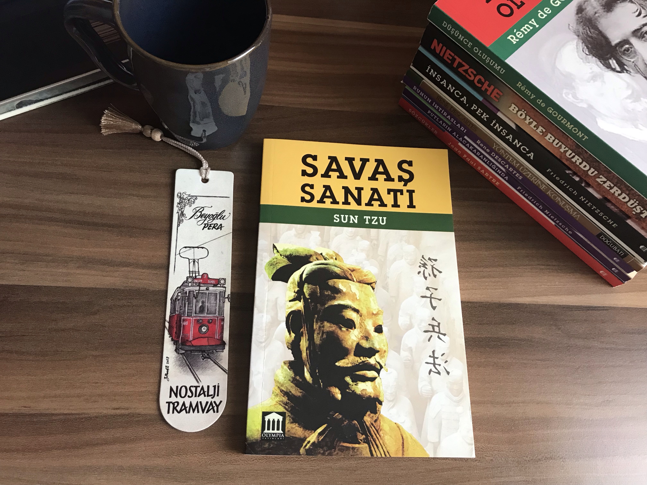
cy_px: 242
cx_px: 324
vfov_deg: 49.7
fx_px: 523
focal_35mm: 28
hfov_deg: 63.4
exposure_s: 1/17
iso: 64
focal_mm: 3.99
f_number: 1.8
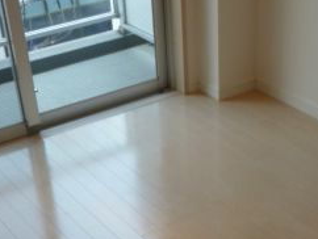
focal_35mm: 74
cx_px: 180
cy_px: 286
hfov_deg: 26.3
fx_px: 680
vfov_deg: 18.9
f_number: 3.1
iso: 160
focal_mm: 5
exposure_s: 1/60
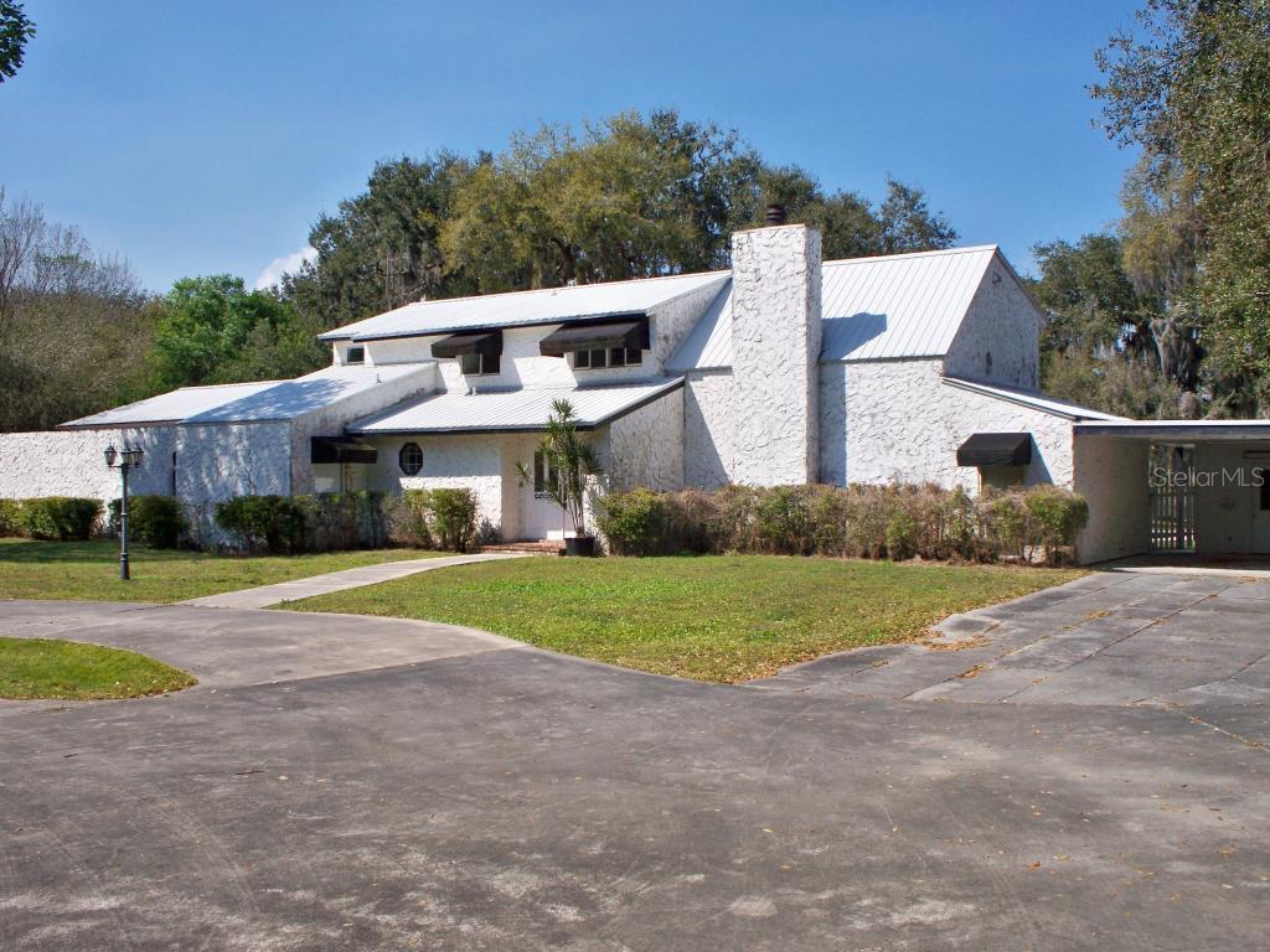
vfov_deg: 40.7
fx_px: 1284
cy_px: 476
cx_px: 635
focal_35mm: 35
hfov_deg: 52.6
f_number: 4.8
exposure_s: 1/800
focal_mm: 7.54
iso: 125
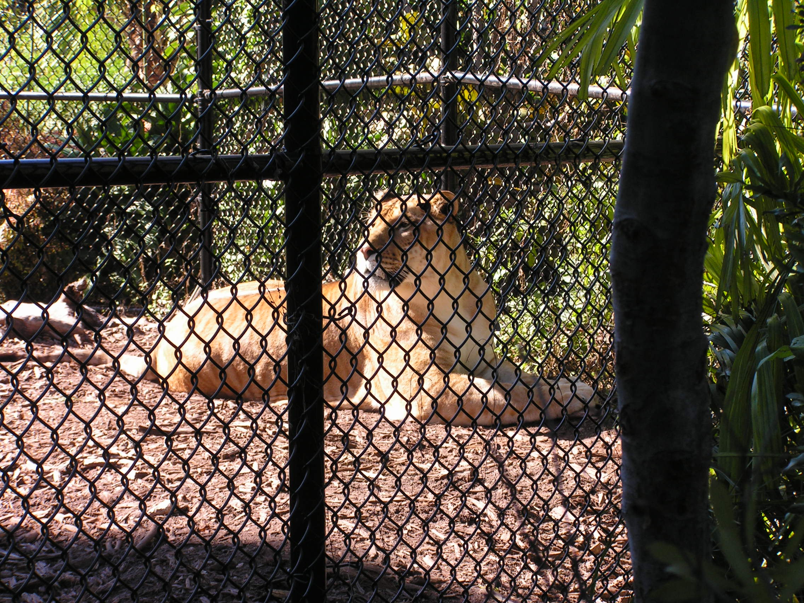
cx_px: 402
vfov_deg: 14.8
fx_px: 2323
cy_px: 302
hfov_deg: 19.6
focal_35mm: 100
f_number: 4
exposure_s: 1/125
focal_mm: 16.6
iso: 50
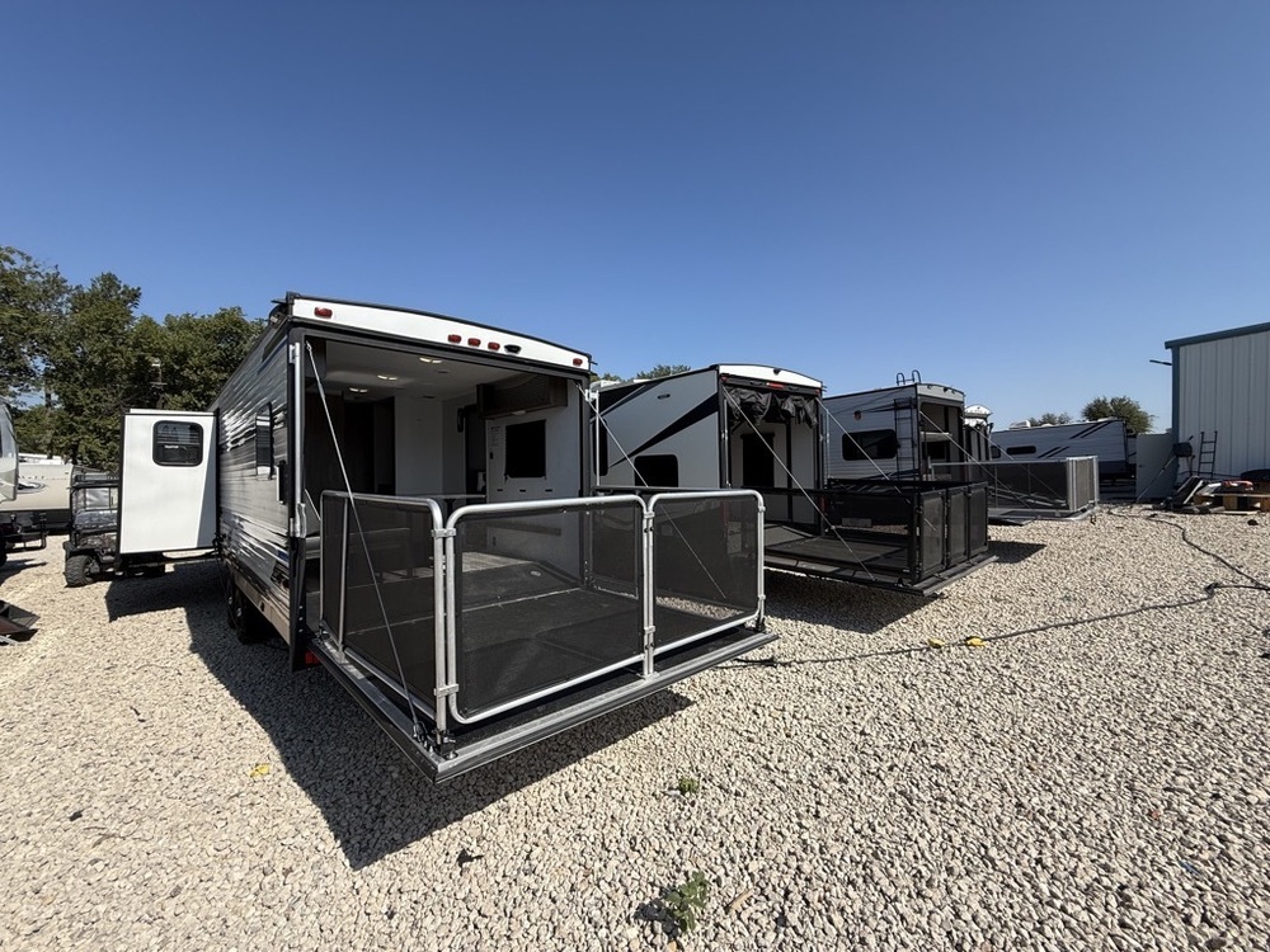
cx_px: 635
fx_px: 514
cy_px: 476
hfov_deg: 102.1
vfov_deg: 85.7
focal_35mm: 14
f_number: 2.2
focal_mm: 2.22
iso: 64
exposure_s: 1/1961
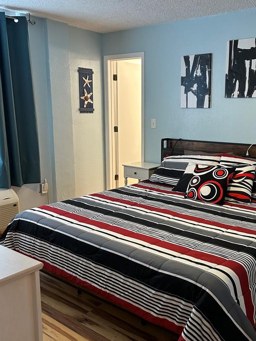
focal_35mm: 35
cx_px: 160
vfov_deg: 52.6
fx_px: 345
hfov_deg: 40.5
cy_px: 174
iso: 250
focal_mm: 5.7
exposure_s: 1/60
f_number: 1.5
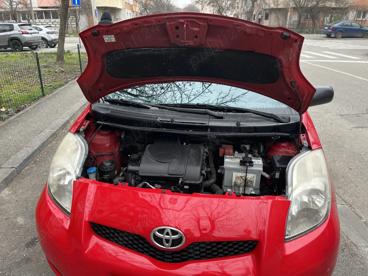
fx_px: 276
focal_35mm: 26
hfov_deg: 67.3
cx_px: 184
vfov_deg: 53.1
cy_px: 138
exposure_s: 1/158
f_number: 1.6
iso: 40
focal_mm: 5.1
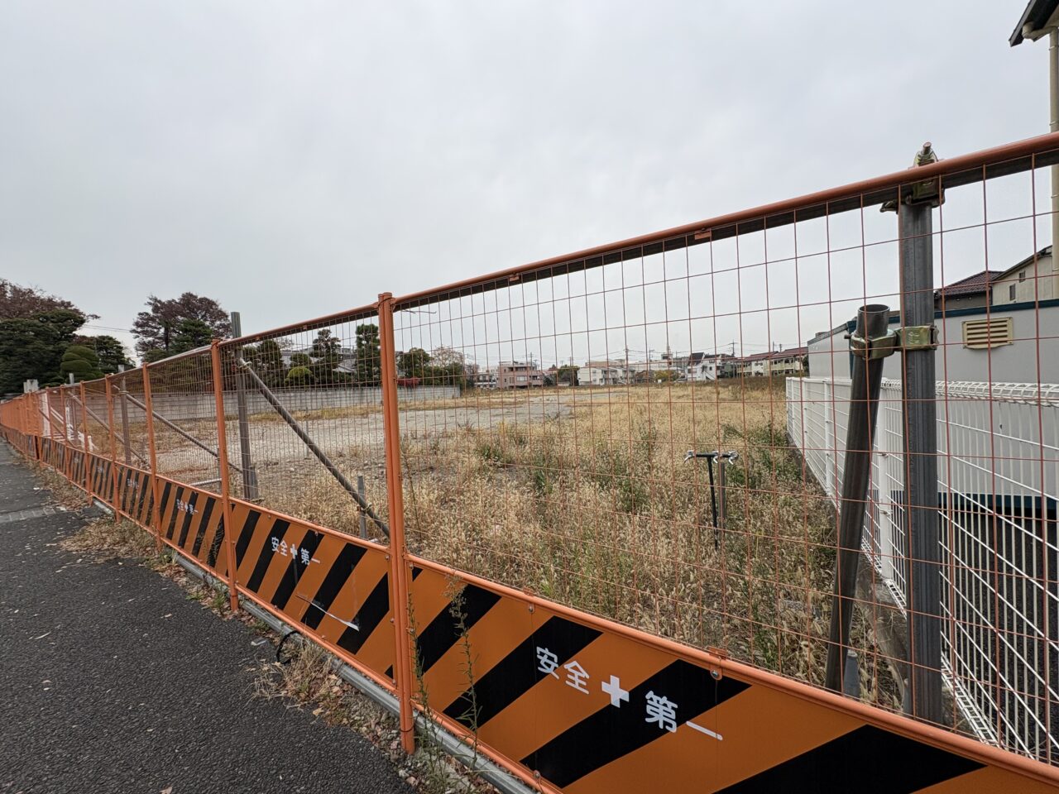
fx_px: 428
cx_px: 530
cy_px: 397
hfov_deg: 102.1
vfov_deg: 85.7
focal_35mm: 14
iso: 40
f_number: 2.2
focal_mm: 2.22
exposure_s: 1/464
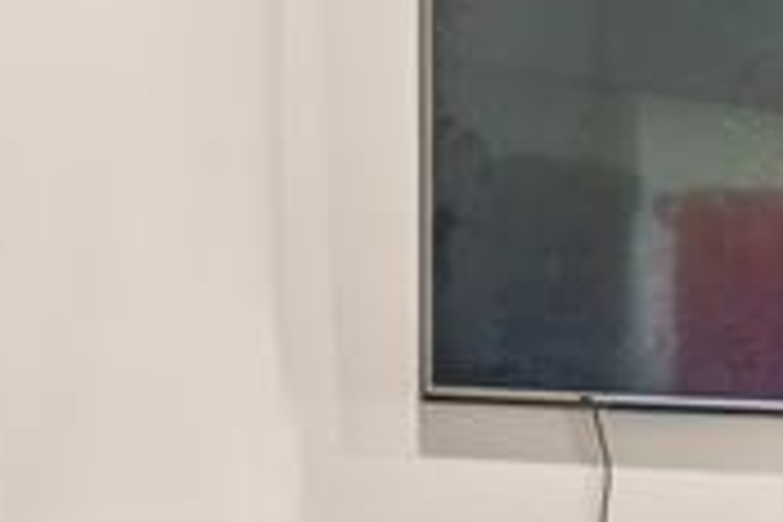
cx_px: 1228
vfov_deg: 14.3
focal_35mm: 94
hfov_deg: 18.7
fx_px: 2044
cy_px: 558
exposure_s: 1/1.25
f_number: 8
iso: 400
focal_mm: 16
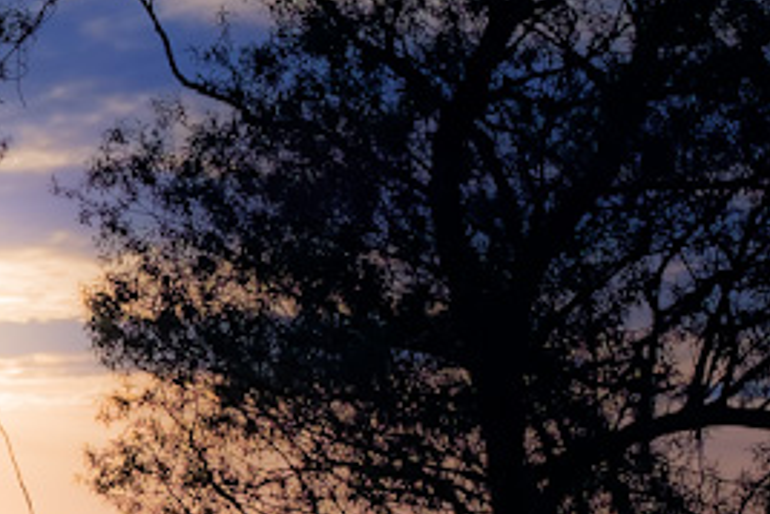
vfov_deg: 3.5
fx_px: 8389
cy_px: 1116
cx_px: -310
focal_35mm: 392
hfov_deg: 5.2
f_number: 11
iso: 400
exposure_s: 1/240
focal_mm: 50
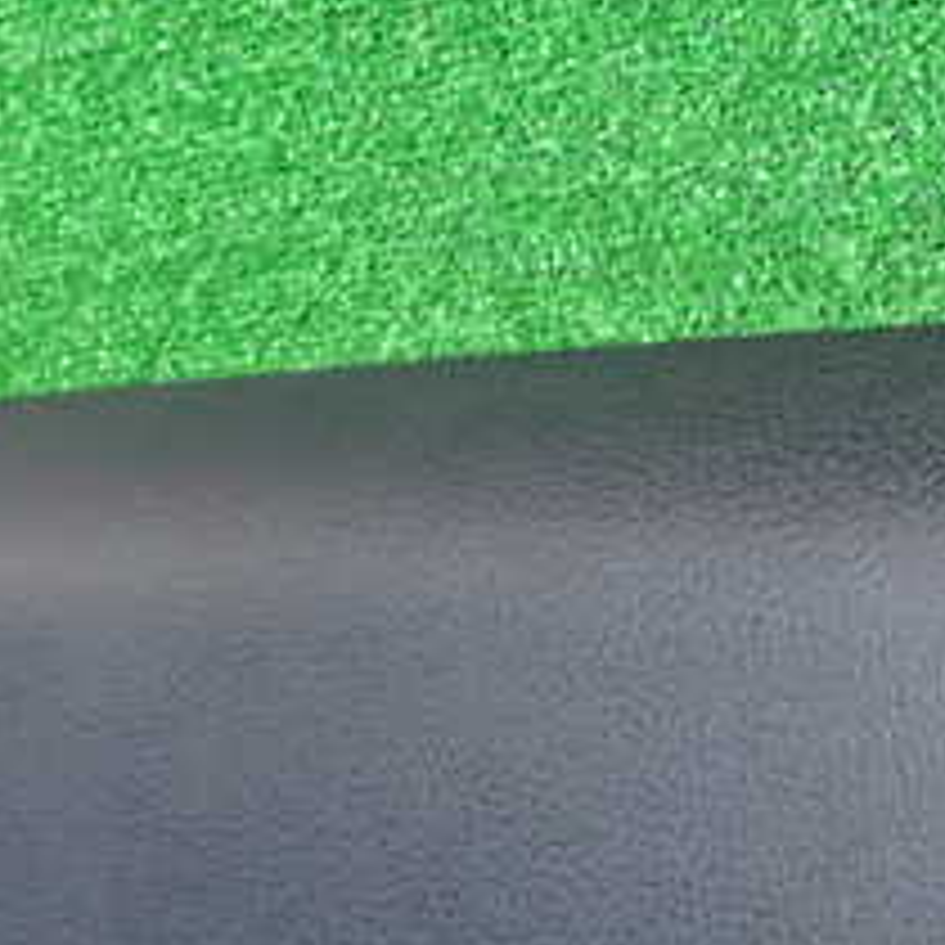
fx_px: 1946
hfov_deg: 24.5
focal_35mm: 63
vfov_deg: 26.9
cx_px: 1161
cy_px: 706
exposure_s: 1/100
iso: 800
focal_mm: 4.5
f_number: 2.8
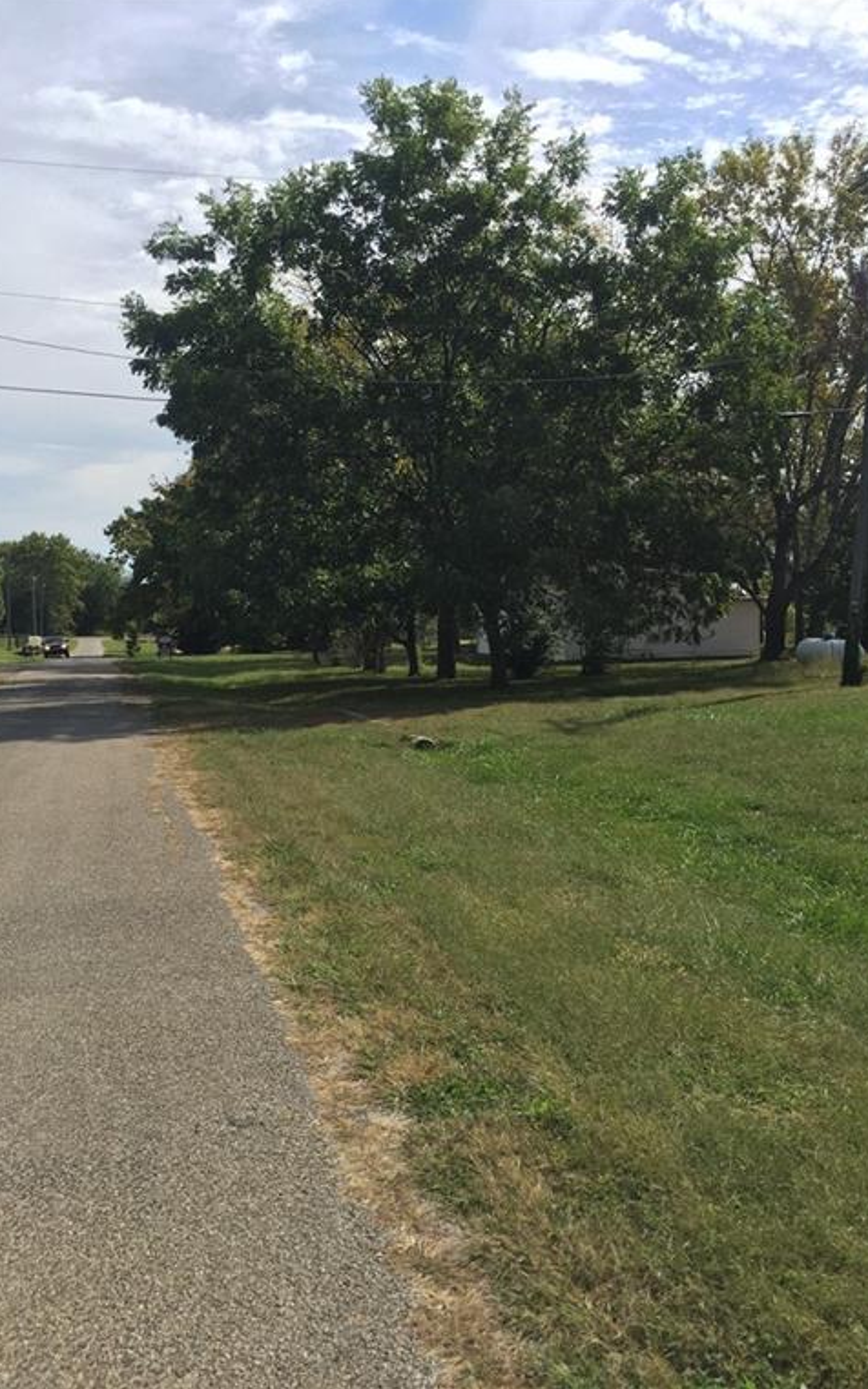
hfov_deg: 40.4
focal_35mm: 31
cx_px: 512
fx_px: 1174
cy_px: 691
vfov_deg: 61.2
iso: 32
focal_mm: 4.15
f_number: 2.2
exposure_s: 1/2083
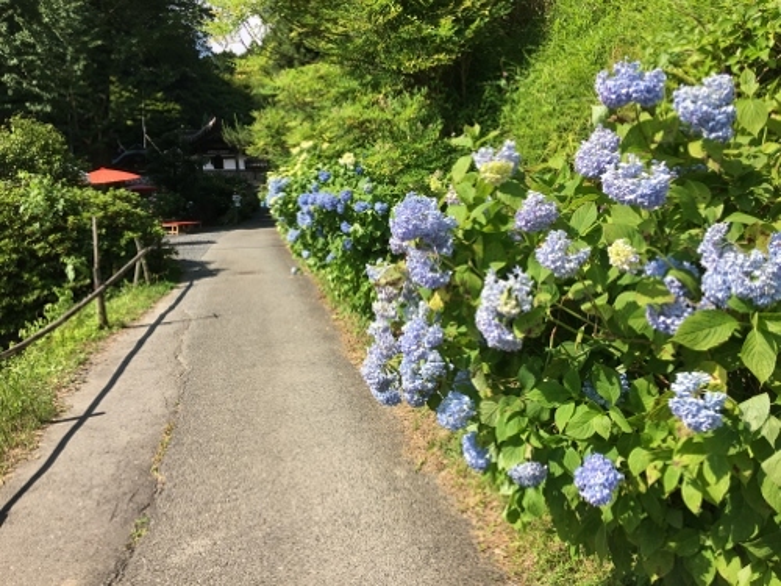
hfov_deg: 61.7
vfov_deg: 48.2
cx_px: 390
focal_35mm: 29
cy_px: 293
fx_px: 654
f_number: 2.2
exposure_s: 1/962
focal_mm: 4.15
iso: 25
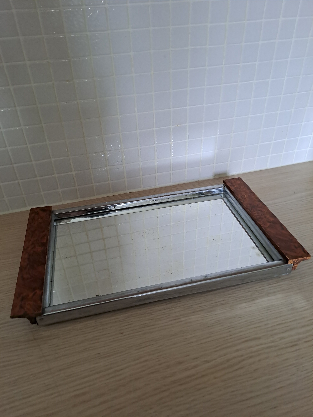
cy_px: 208
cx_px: 156
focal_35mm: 25
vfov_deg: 69.4
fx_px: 301
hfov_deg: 54.9
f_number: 1.8
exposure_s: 1/24
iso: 320
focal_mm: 4.65
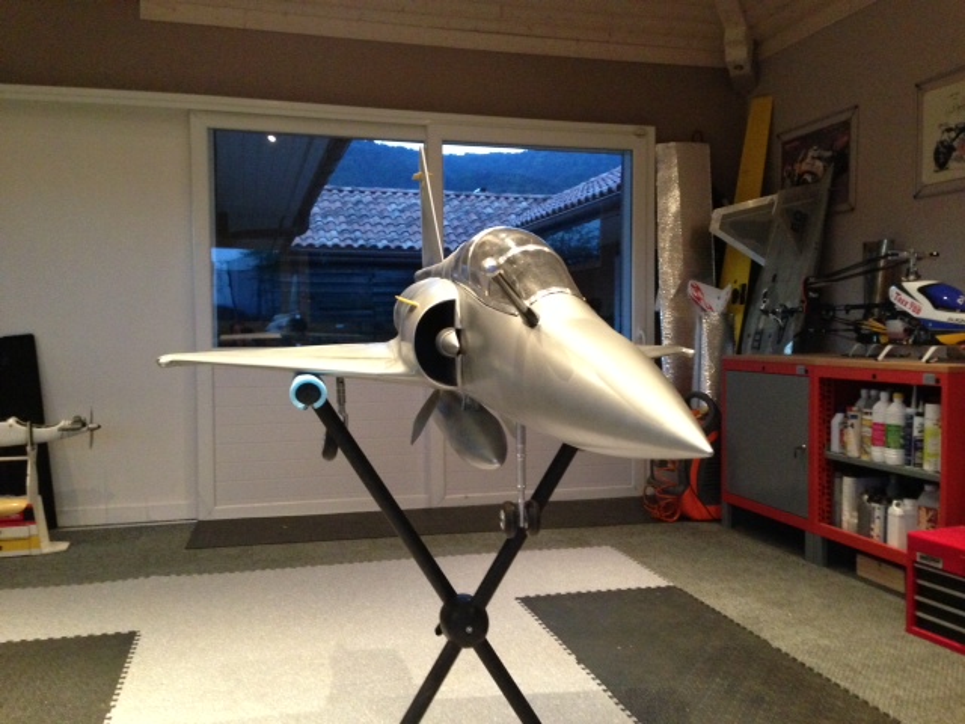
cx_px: 482
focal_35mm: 33
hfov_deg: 55.4
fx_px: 920
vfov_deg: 42.9
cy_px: 362
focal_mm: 4.13
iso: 500
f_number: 2.4
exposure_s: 1/15
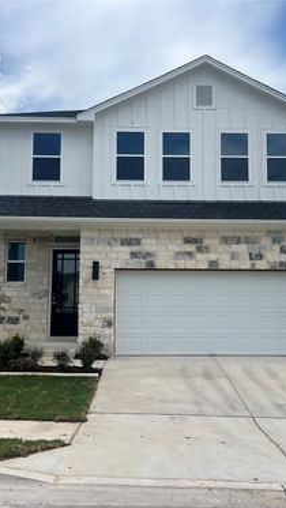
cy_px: 254
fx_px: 512
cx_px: 165
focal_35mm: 38
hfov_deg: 31.2
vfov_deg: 52.8
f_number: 1.5
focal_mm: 5.7
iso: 50
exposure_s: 1/6211
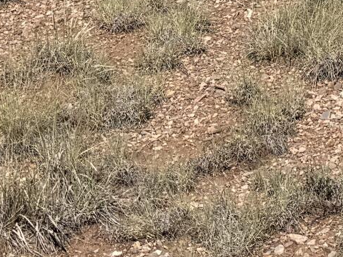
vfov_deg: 8.7
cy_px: -424
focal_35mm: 150
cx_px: 520
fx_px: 1486
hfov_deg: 12.5
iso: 80
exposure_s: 1/6173
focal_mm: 6.76
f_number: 1.78
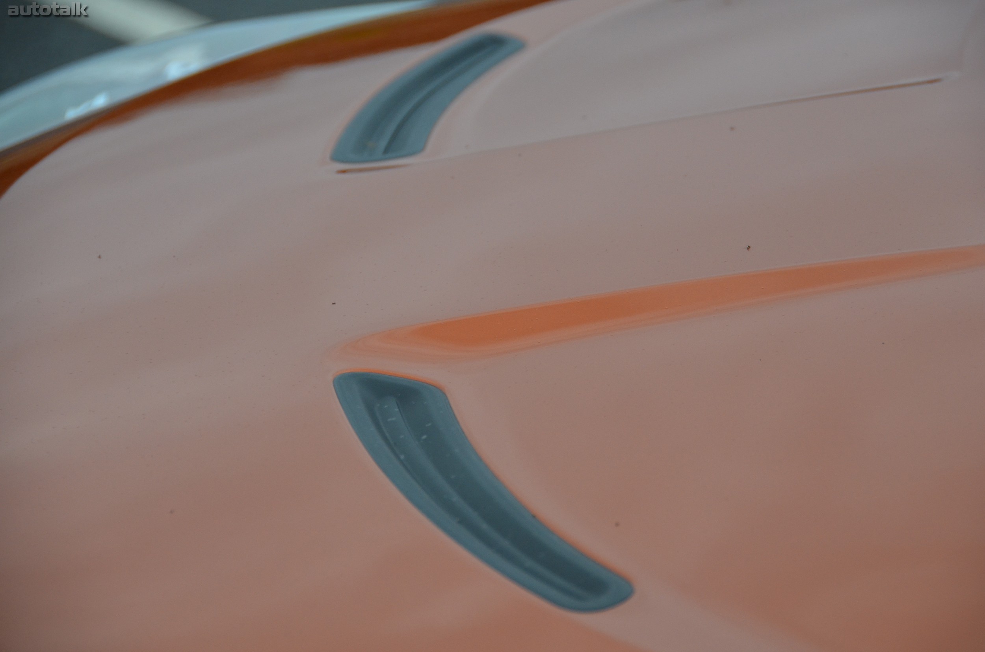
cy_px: 326
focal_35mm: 158
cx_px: 492
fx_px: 4301
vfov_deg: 8.7
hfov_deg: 13.1
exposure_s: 1/1000
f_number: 5.3
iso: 720
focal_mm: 105
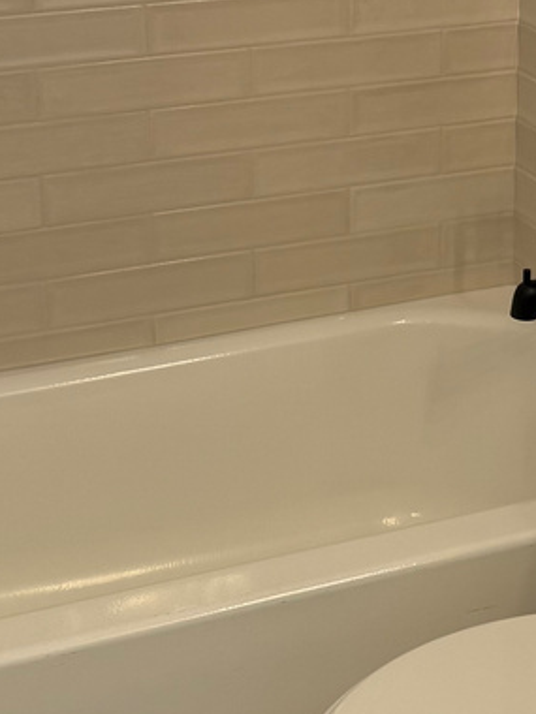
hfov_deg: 15.0
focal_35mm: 97
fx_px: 2003
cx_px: 545
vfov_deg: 19.8
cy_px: 51
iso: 64
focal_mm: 6.76
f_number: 1.78
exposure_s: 1/120
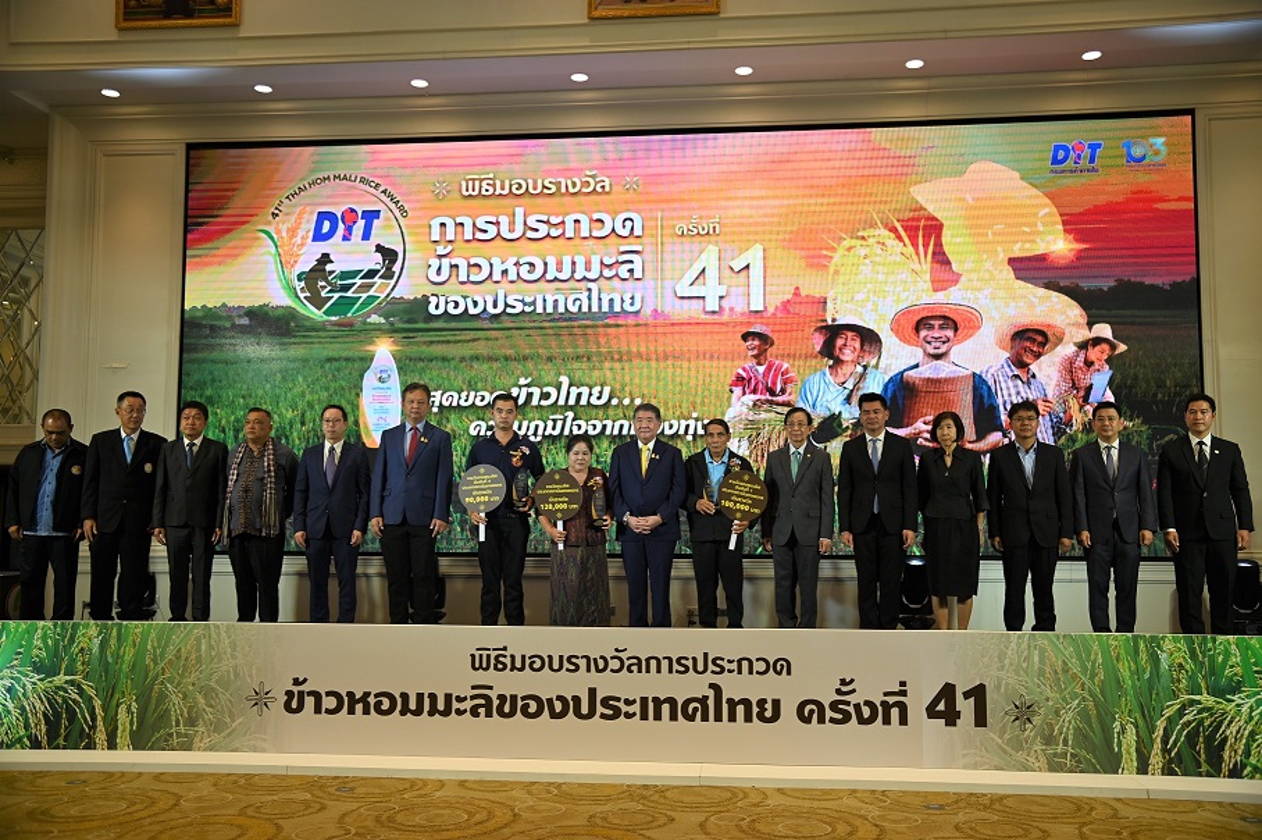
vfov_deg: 41.1
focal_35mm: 32
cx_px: 631
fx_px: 1121
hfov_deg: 58.8
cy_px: 420
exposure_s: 1/160
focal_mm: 32
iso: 400
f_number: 4
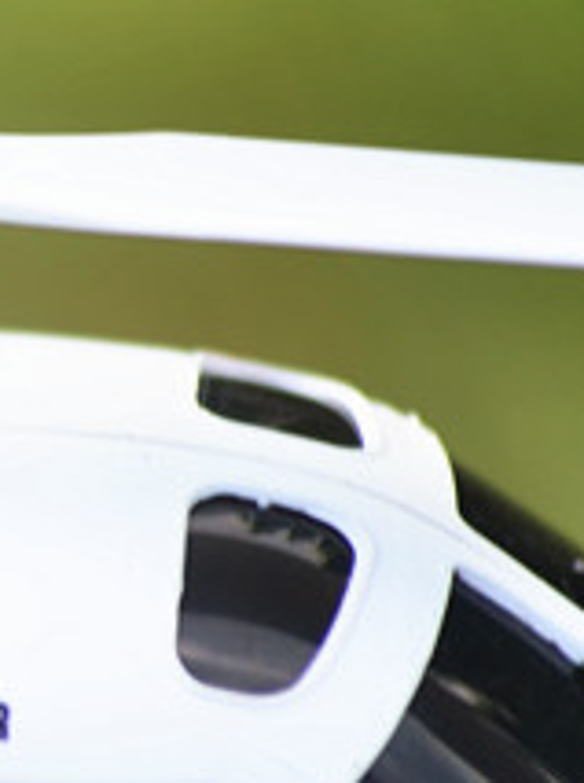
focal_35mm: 731
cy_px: 447
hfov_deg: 2.0
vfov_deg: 2.7
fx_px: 16489
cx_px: -566
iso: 160
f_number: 5
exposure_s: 1/160
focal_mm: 135
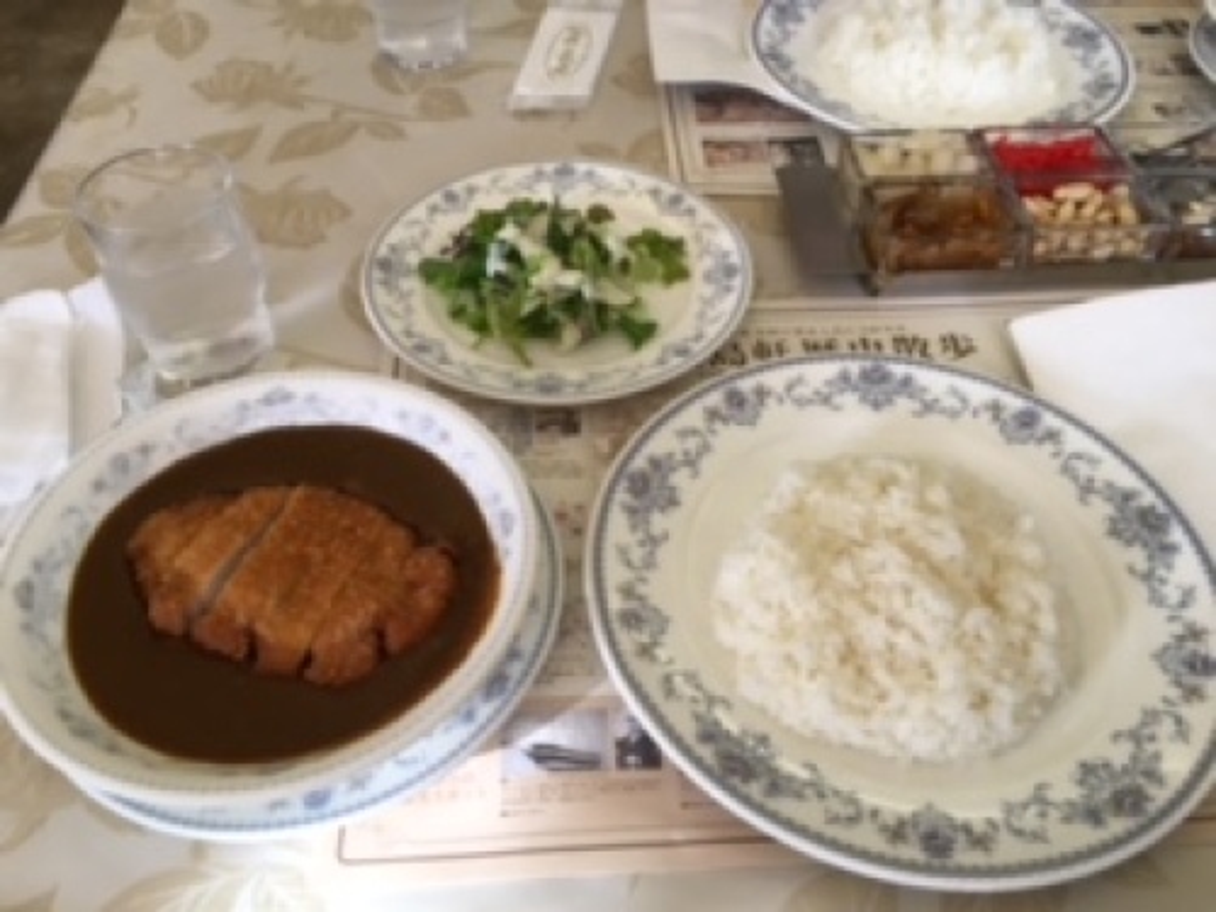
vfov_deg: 48.2
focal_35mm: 29
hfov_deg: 61.7
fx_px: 1019
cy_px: 456
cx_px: 608
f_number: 2.2
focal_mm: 4.15
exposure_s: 1/30
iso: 50
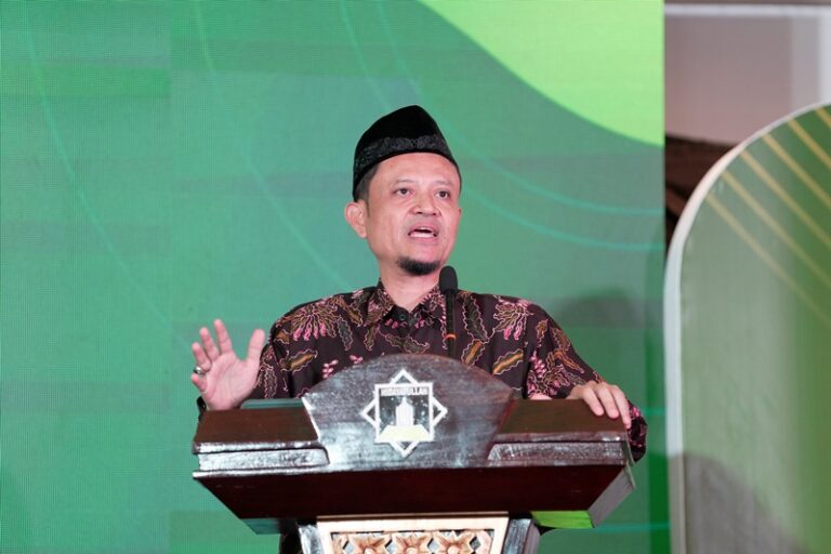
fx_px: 4616
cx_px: 416
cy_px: 277
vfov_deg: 6.9
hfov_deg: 10.3
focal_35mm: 200
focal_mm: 200
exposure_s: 1/250
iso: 1600
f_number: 2.8
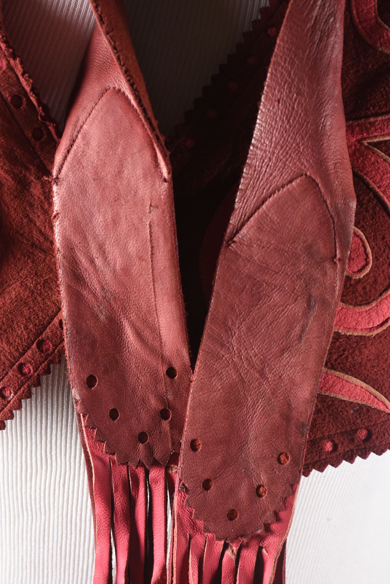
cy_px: 292
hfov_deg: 13.1
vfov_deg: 19.4
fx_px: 1703
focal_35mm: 105
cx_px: 195
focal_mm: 70
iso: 200
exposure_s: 1/125
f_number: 9
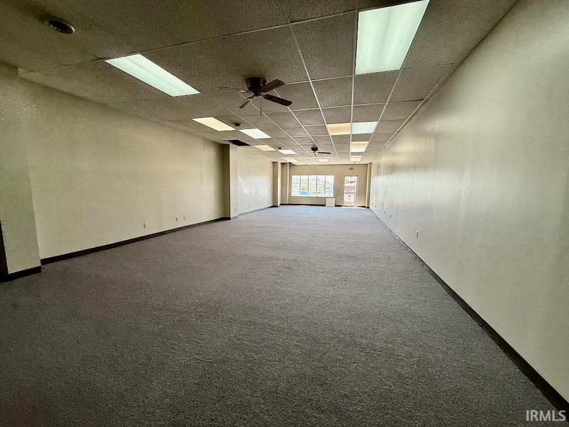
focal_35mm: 14
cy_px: 214
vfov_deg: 85.7
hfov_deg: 102.1
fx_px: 230
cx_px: 284
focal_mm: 2.22
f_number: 2.2
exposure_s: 1/120
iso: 125
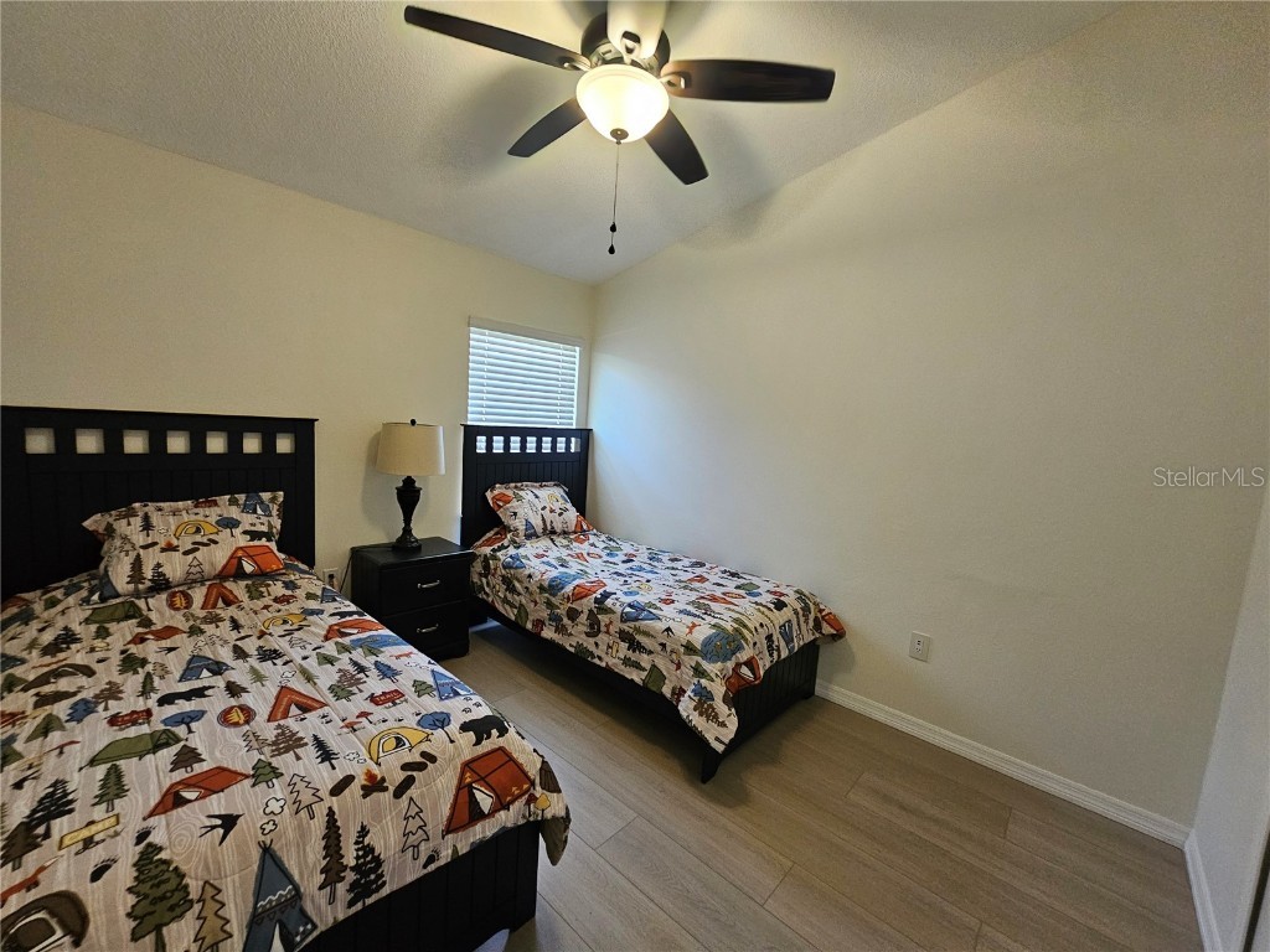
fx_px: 477
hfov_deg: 106.2
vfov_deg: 89.9
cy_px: 476
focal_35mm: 13
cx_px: 635
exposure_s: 1/60
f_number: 2.2
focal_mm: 2.2
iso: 400
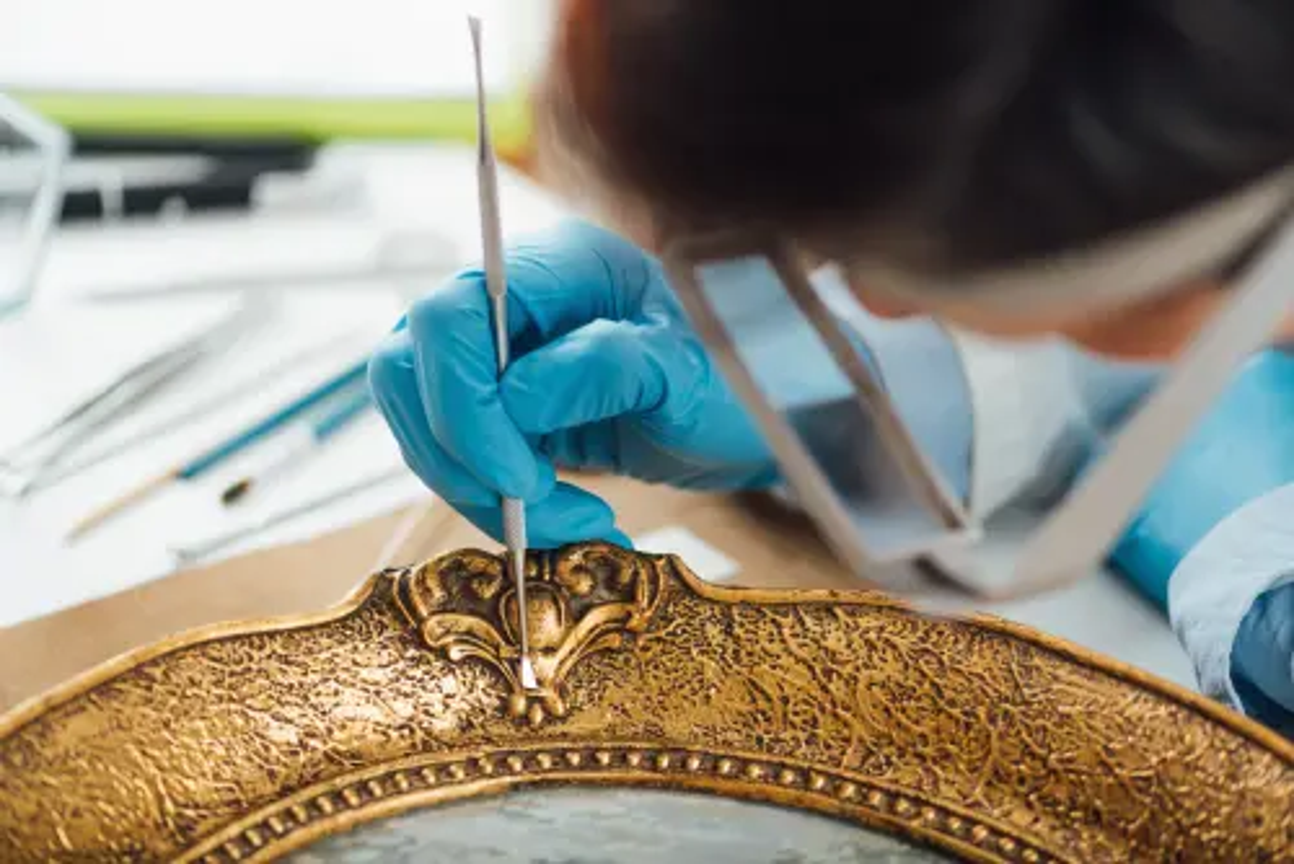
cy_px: 432
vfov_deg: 13.1
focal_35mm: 105
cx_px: 647
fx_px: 3776
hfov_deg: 19.4
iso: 64
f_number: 3.5
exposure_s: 1/200
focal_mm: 105
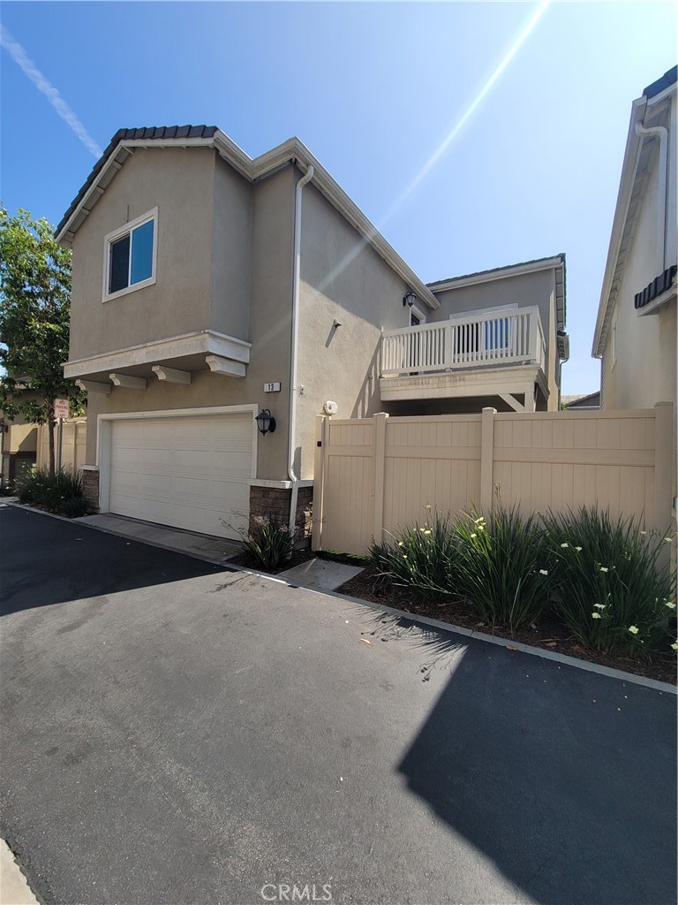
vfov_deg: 106.2
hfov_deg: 89.9
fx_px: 339
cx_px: 339
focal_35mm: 13
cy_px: 452
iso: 50
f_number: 2.2
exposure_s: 1/1597
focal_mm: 2.2
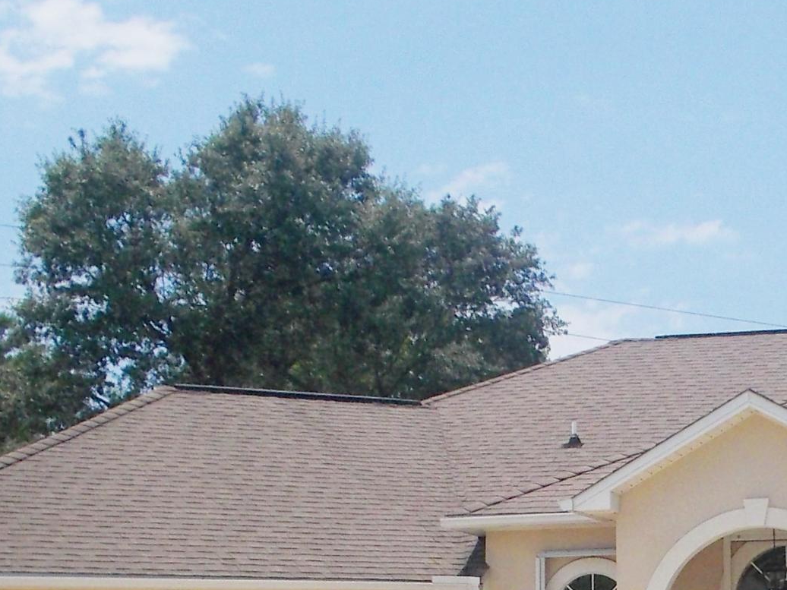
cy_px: 710
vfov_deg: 16.8
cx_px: 700
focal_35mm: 84
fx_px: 1910
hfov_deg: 22.7
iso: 80
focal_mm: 4.1
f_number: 9.3
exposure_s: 1/250
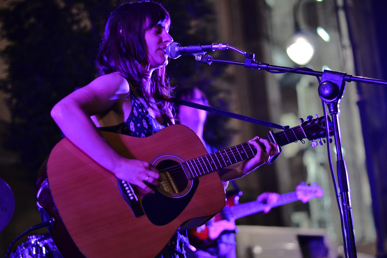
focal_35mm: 75
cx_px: 194
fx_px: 806
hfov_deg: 27.0
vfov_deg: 18.2
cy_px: 129
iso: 400
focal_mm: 50
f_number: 1.8
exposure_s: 1/40
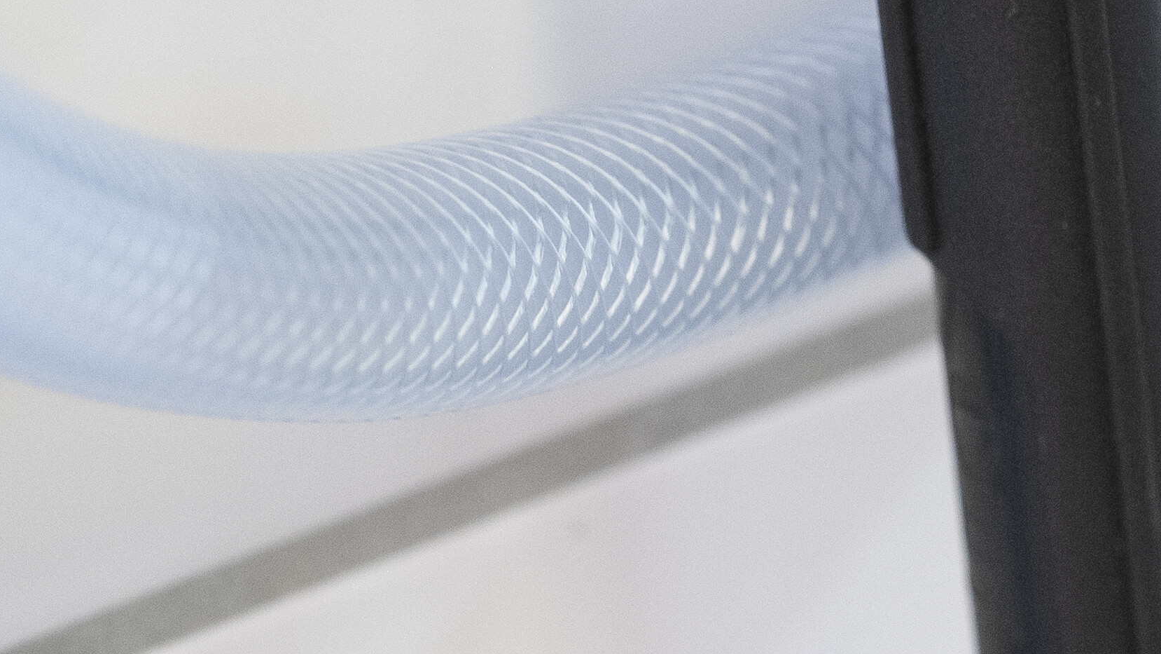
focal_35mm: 472
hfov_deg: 4.5
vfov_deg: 2.6
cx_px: 1698
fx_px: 14532
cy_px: -7
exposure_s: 1/125
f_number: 4
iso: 500
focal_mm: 110
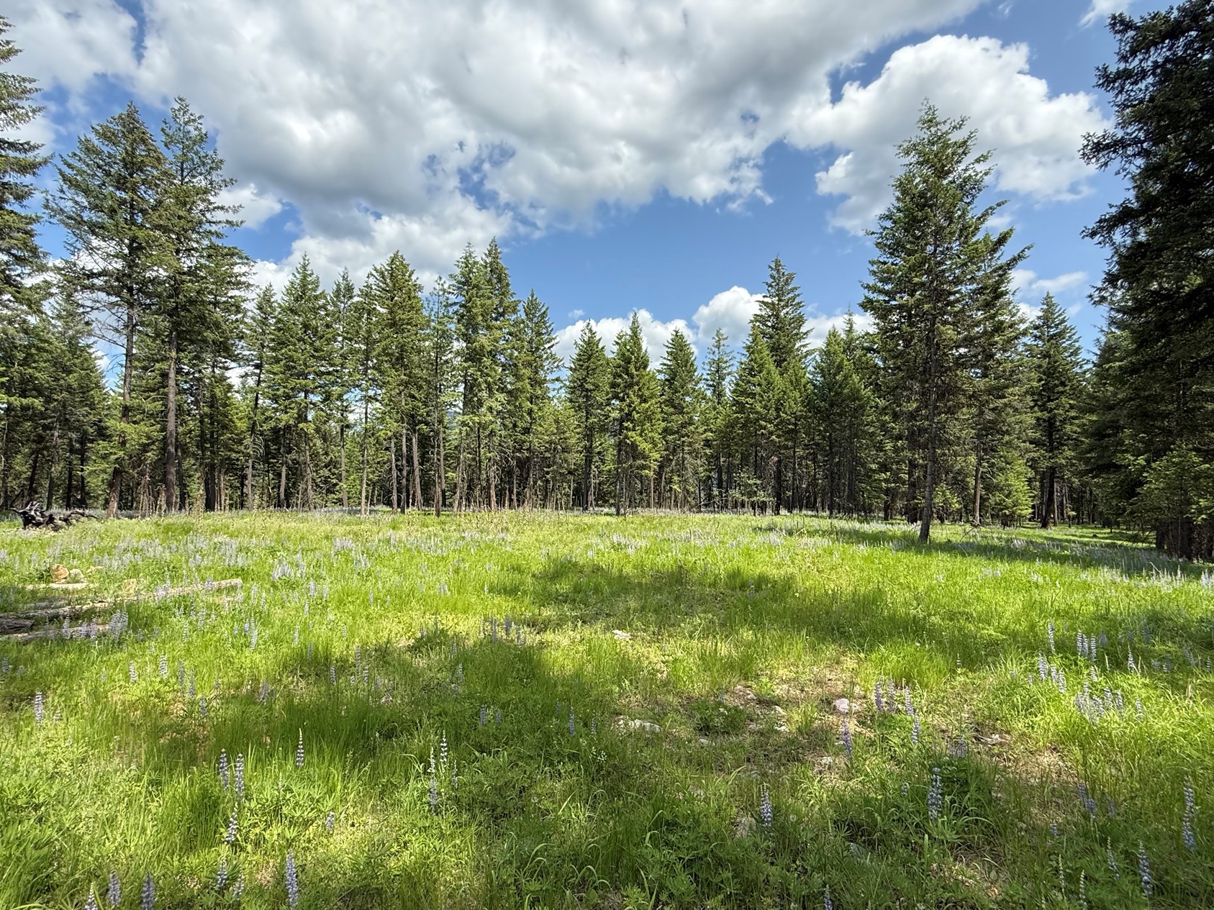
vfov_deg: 74.7
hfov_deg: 91.0
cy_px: 479
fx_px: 596
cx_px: 617
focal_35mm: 17
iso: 64
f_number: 2.2
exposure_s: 1/1497
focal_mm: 2.22
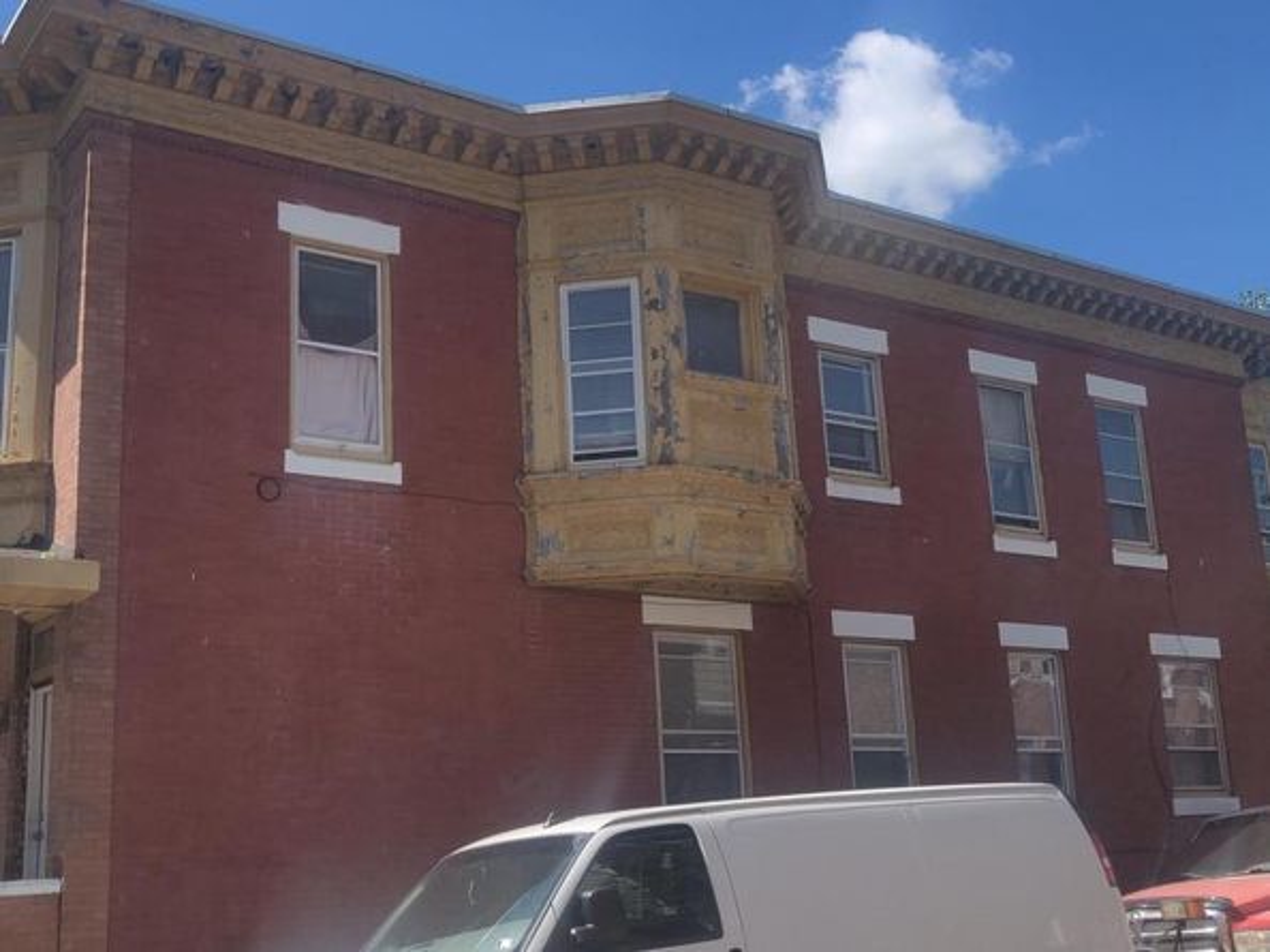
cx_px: 635
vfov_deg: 54.8
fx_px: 917
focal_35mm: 25
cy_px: 476
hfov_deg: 69.4
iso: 100
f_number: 1.7
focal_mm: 4.25
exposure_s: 1/1643
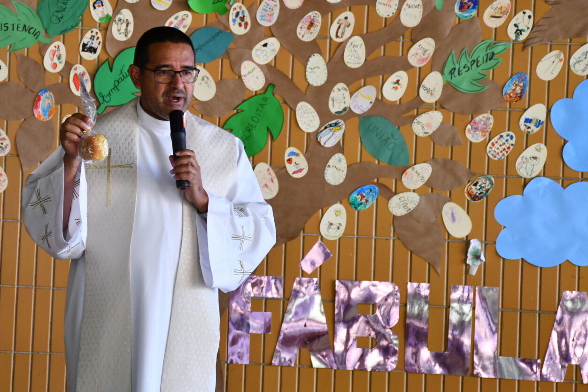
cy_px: 179
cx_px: 154
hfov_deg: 11.2
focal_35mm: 184
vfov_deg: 7.5
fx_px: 3005
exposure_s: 1/250
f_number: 5.3
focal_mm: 80
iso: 1100
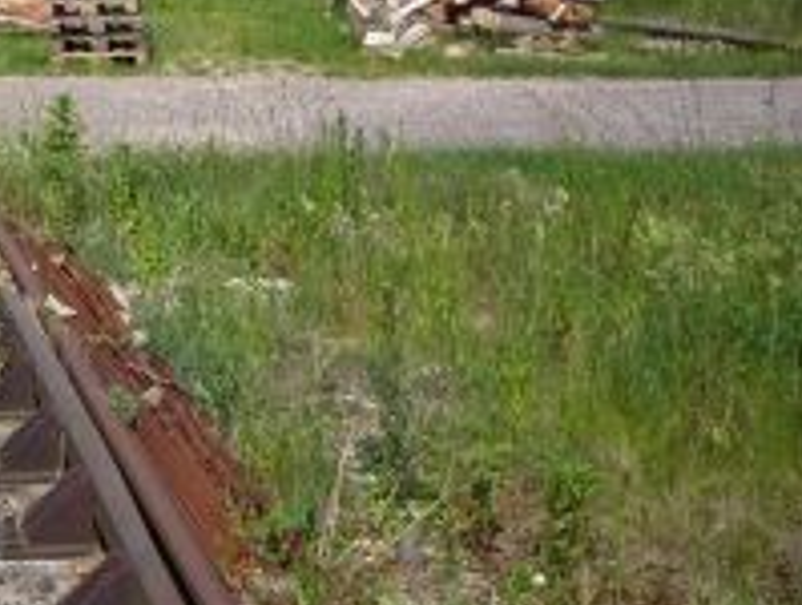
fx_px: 1787
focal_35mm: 77
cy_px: 60
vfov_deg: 18.9
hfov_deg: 24.1
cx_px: -20
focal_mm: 5.2
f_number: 5.6
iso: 100
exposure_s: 1/400
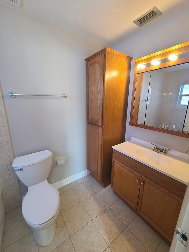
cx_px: 94
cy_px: 126
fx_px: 95
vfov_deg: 106.2
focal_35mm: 13
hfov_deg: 89.9
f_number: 2.2
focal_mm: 2.2
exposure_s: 1/60
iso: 200
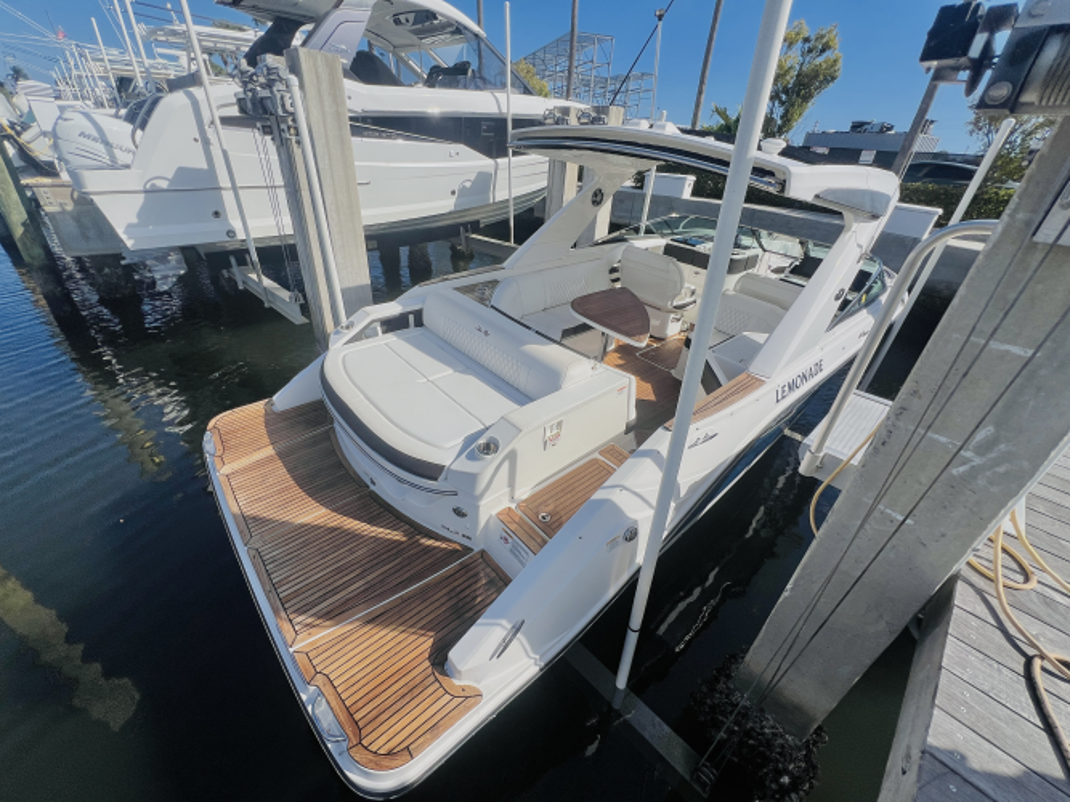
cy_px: 401
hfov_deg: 106.2
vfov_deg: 89.9
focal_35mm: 13
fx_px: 402
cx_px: 535
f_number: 1.8
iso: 40
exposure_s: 1/4386
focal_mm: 1.57
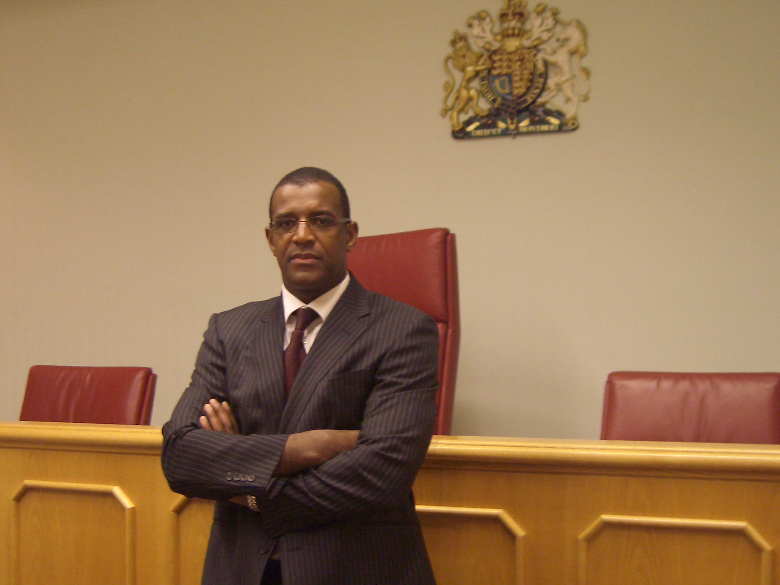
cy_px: 345
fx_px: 1194
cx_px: 335
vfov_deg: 27.5
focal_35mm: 53
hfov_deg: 36.1
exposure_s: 1/15
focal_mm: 8
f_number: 2.8
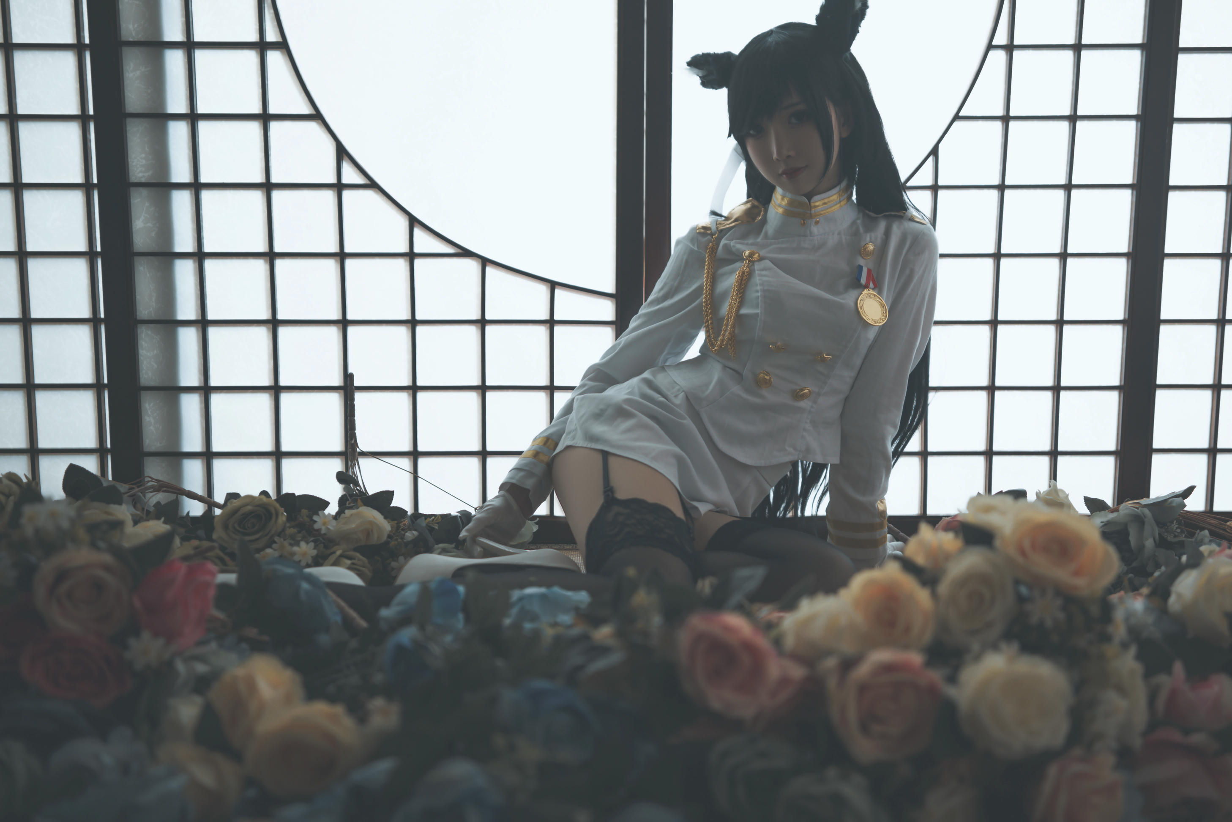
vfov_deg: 37.9
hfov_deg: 54.4
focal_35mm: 35
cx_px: 616
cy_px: 411
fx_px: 1198
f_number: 2.2
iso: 100
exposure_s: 1/125
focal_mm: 35
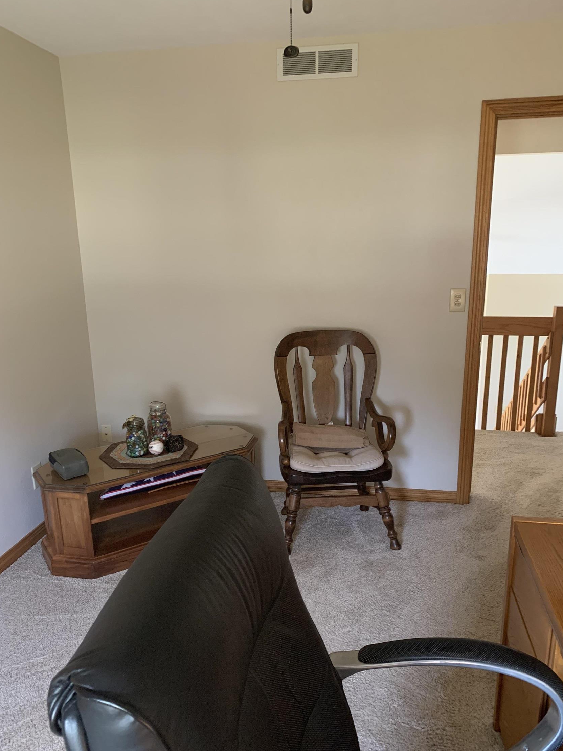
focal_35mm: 27
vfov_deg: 65.3
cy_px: 385
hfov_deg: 51.4
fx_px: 586
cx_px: 280
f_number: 1.8
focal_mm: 4.25
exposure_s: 1/40
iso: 400
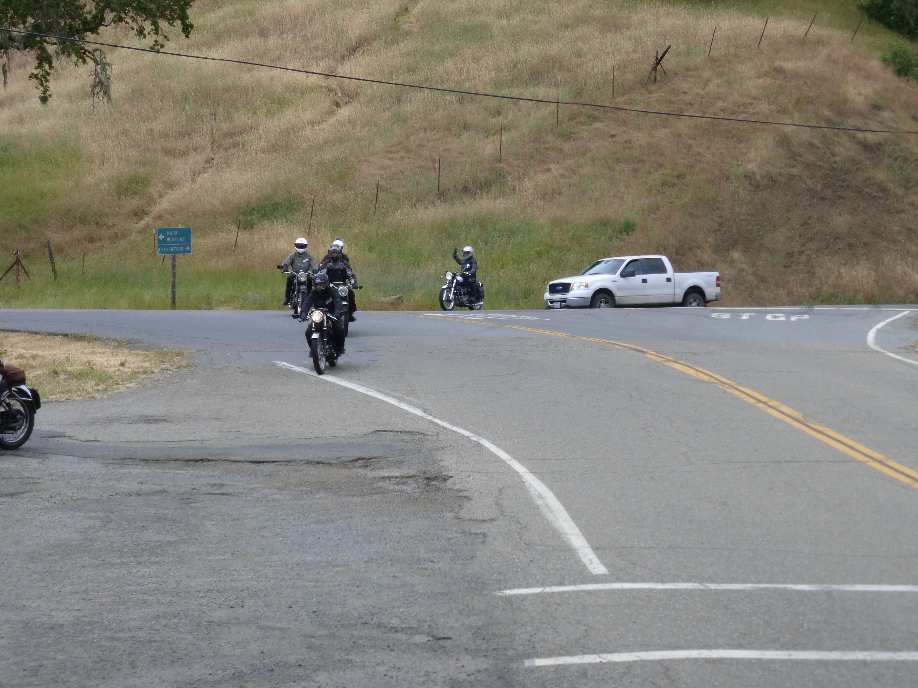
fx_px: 2572
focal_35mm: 97
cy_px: 344
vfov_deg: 15.2
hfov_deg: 20.2
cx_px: 459
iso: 100
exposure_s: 1/400
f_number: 5.2
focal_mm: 16.1
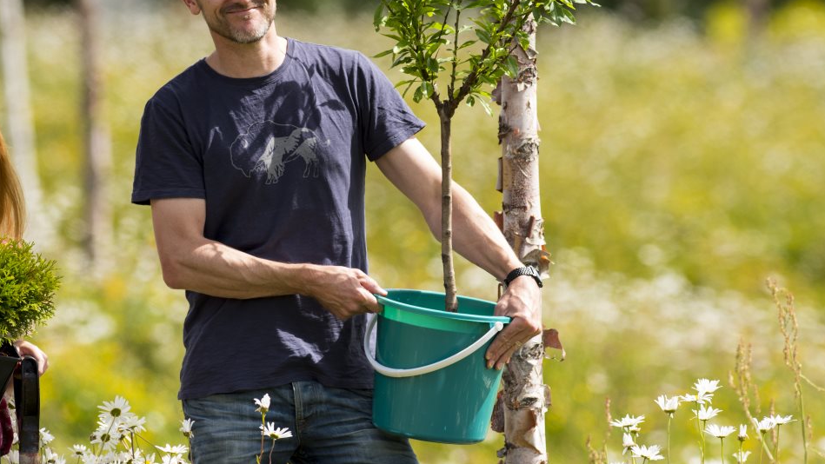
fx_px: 13914
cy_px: 232
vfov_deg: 1.9
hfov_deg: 3.4
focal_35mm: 636
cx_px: 303
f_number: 4.5
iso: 200
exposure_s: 1/1000
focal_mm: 300
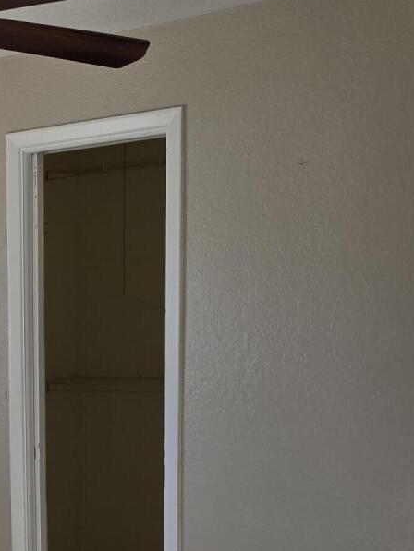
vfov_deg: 24.7
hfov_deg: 18.0
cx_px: -109
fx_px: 1227
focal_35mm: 77
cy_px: 480
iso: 40
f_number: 1.7
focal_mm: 6.3
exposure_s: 1/180
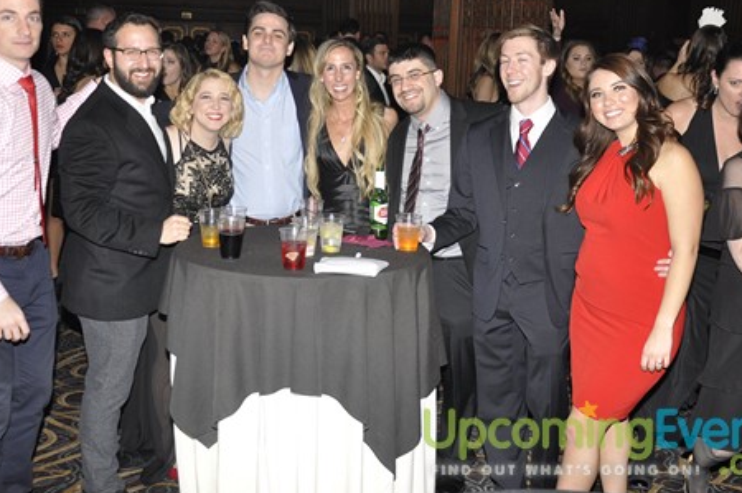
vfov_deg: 30.4
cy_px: 200
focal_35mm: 44
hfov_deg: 44.5
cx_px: 366
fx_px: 906
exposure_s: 1/60
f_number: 5
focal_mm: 24
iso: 400
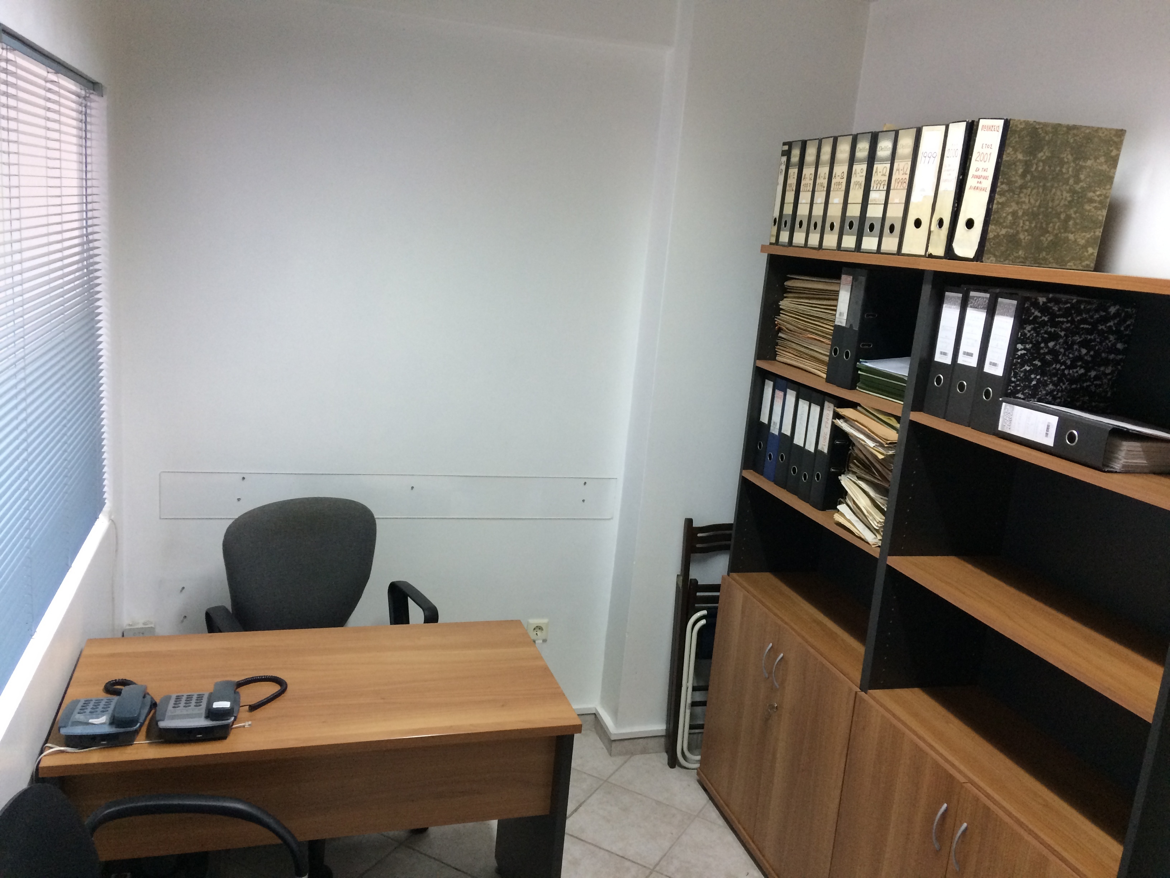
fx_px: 980
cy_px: 439
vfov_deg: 48.2
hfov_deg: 61.7
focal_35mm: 29
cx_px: 585
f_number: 2.2
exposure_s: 1/33
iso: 200
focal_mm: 4.15
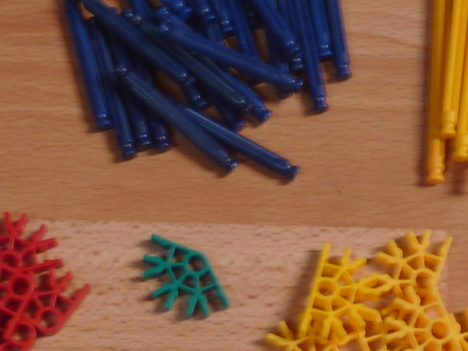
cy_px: 449
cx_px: 204
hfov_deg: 20.8
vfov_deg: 15.1
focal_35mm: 94
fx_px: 1271
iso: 80
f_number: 3.3
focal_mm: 4.1
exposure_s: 1/8
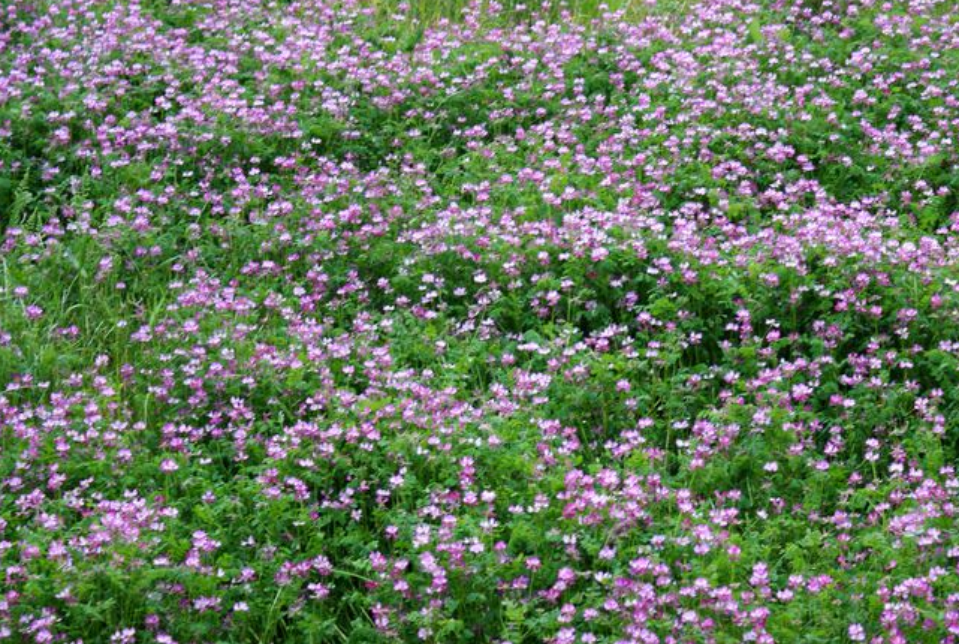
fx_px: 3496
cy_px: 329
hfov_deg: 15.6
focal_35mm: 131
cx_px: 585
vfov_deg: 10.5
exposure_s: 1/40
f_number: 5.6
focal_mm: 70
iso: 400
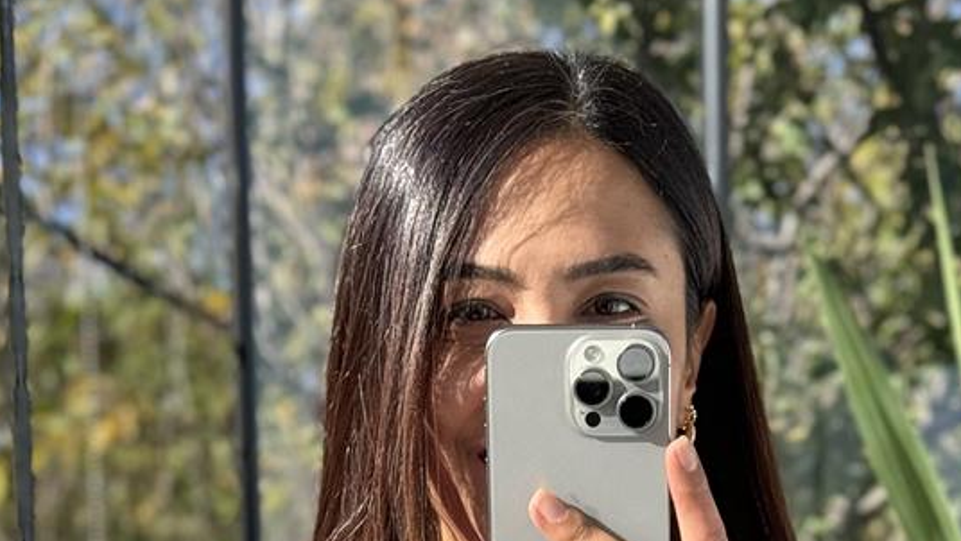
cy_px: 1147
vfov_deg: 8.7
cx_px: 563
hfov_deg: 16.5
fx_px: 3314
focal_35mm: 130
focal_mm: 6.76
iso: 64
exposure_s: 1/499
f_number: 1.78
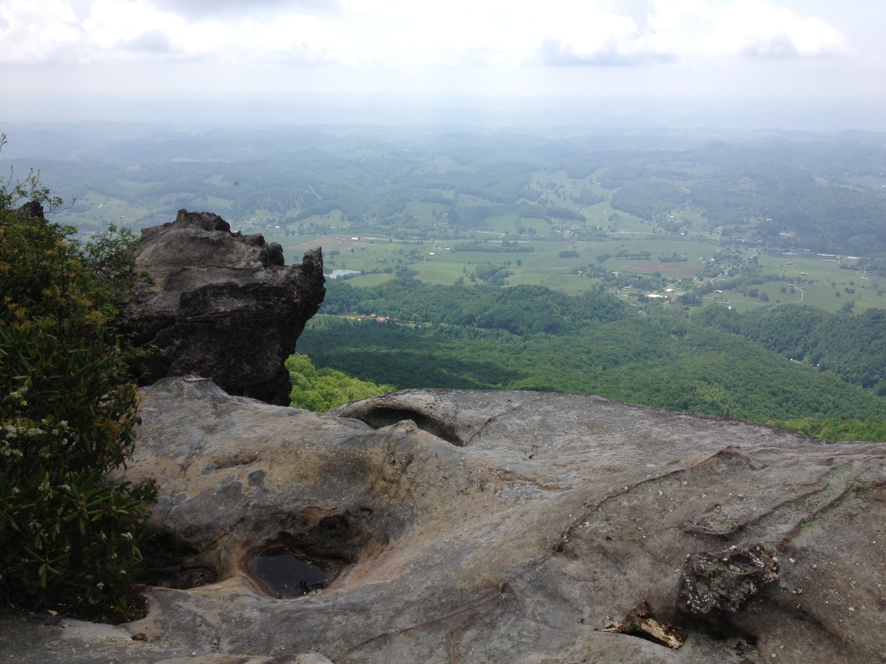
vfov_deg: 40.7
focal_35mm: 35
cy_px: 332
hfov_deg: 52.6
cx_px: 443
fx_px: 896
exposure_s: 1/1842
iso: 50
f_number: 2.4
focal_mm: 4.28
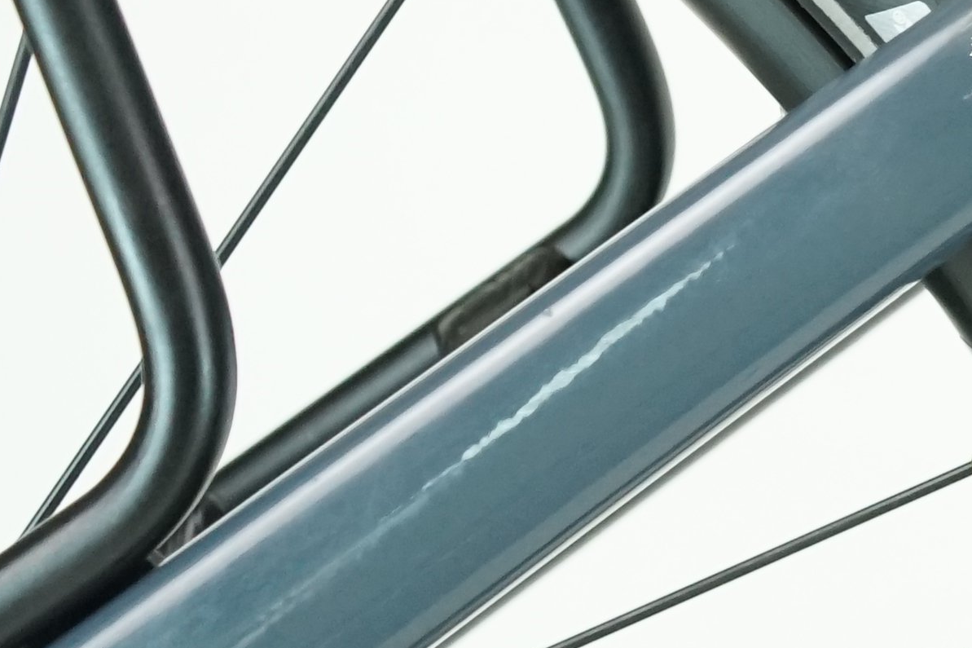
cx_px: 2414
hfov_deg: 10.3
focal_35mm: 171
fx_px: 4616
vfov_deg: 8.0
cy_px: -31
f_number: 4.5
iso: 2000
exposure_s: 1/200
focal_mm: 34
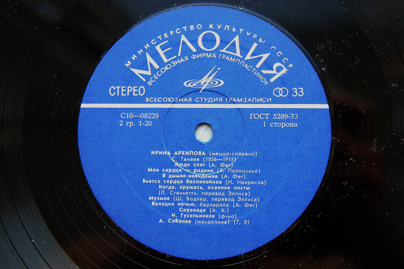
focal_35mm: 52
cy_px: 134
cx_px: 202
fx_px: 589
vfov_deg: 25.7
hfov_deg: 37.9
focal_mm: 35
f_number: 3.3
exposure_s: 1/30
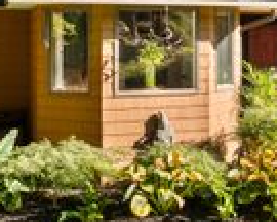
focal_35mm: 73
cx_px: 189
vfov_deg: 20.7
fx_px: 598
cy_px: 34
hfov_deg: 25.9
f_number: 9
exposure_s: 1/40
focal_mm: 21
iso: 200
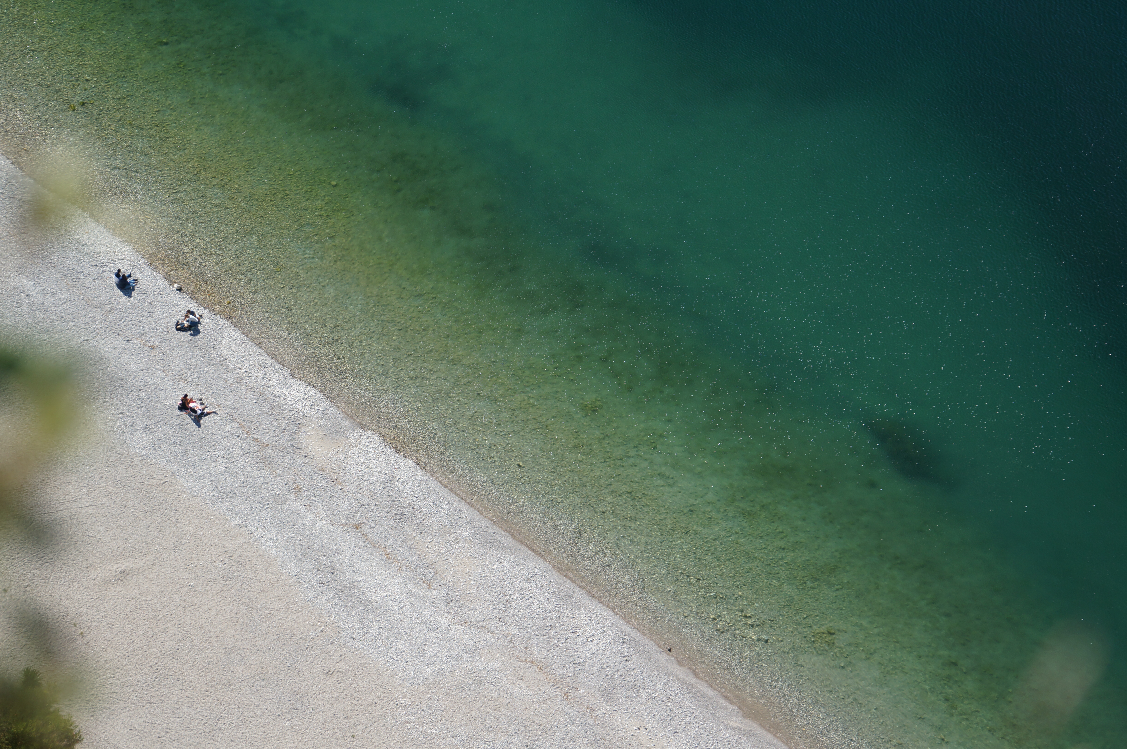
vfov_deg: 11.3
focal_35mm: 122
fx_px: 3800
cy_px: 374
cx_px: 564
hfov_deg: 16.9
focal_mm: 81
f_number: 5.6
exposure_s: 1/125
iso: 160
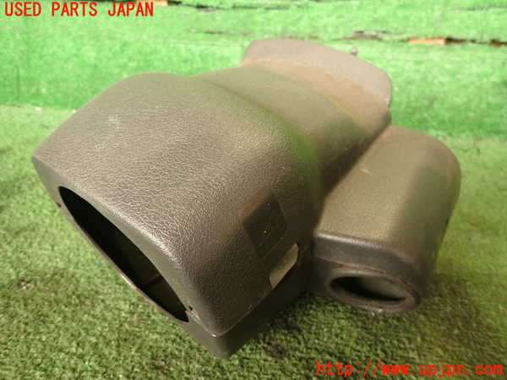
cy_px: 190
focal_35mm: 25
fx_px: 366
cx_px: 254
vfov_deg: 54.9
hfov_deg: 69.4
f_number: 2
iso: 200
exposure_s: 1/50
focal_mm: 4.5
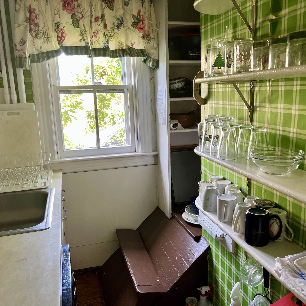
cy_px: 154
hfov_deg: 52.5
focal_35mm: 31
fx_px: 310
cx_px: 162
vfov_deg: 52.5
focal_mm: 5.7
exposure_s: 1/121
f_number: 1.5
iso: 125
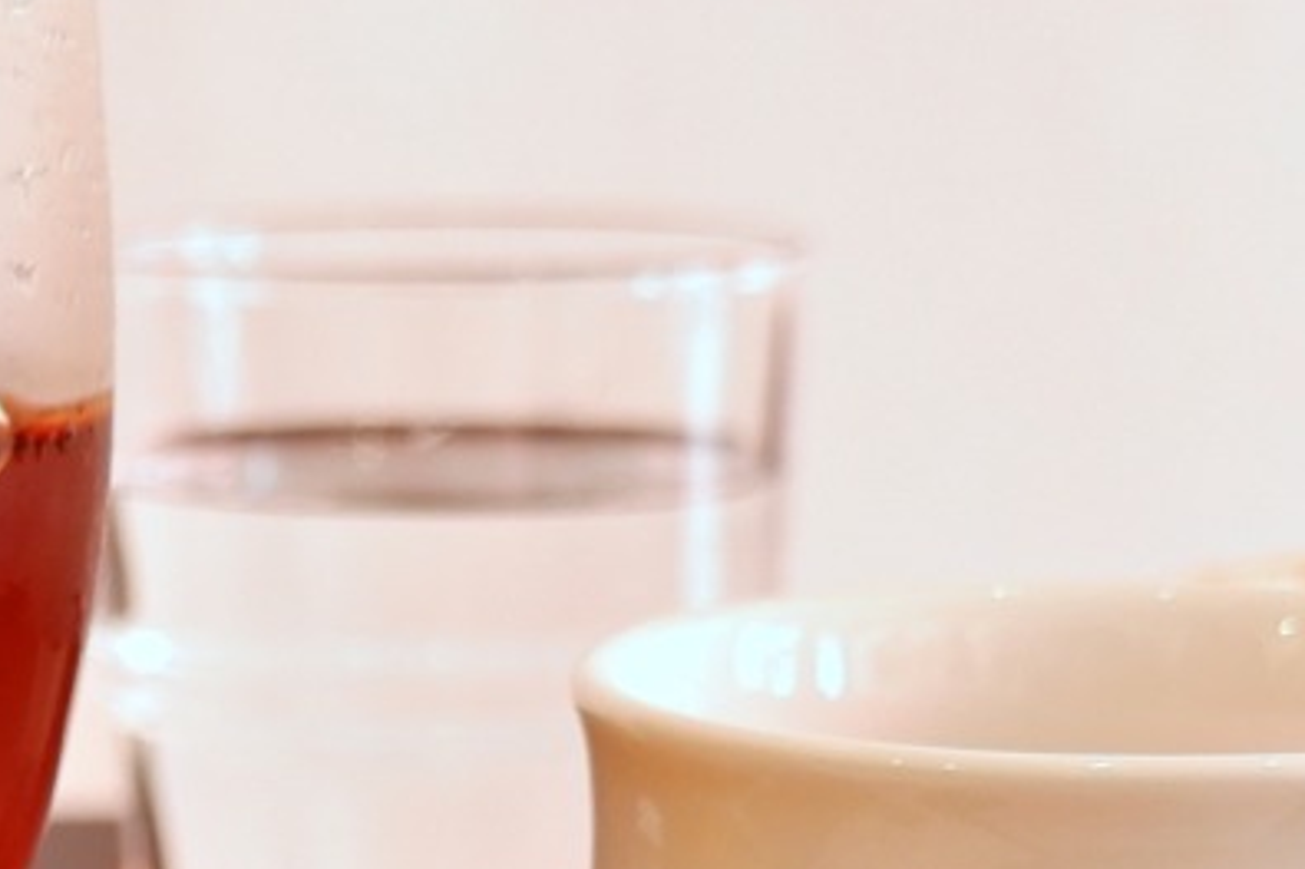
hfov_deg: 13.4
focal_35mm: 149
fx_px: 5399
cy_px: 1142
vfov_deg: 9.0
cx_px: -251
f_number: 3.5
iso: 320
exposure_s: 1/25
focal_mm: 15
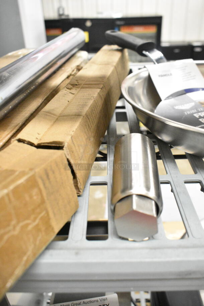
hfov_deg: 41.8
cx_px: 102
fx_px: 267
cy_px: 153
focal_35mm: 32
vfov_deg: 59.5
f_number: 5.6
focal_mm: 21
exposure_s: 1/125
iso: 6400
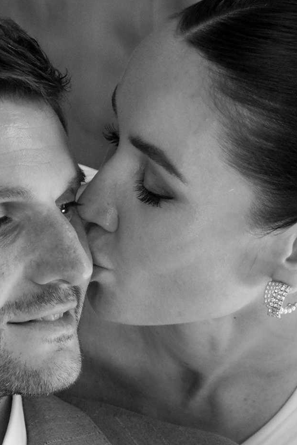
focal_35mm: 232
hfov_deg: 5.9
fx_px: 2871
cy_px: 364
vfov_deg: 8.9
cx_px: 68
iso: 800
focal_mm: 56
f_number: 2.8
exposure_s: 1/640
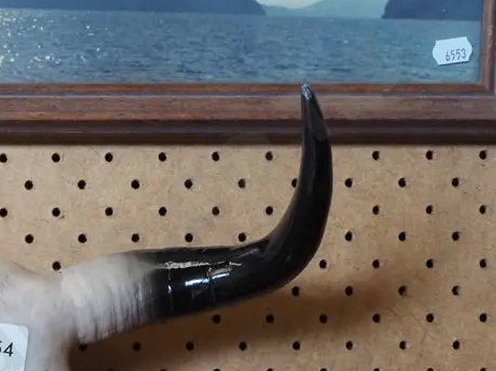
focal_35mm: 102
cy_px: 383
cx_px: -49
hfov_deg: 18.5
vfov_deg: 14.2
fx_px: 1461
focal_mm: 23
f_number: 5.6
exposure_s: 1/100
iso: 2500
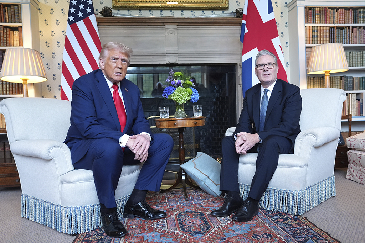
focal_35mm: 30
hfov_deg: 61.9
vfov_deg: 43.6
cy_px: 122
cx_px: 182
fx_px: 304
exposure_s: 1/250
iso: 2500
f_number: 2.8
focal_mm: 30
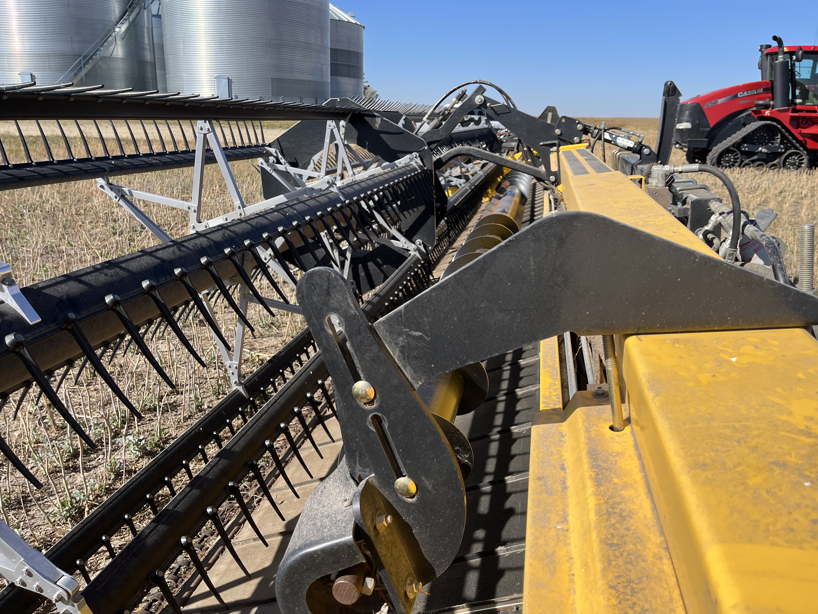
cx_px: 409
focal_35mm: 26
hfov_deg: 67.3
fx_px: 614
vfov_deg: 53.1
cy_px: 307
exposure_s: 1/2825
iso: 50
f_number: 1.6
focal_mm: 5.1
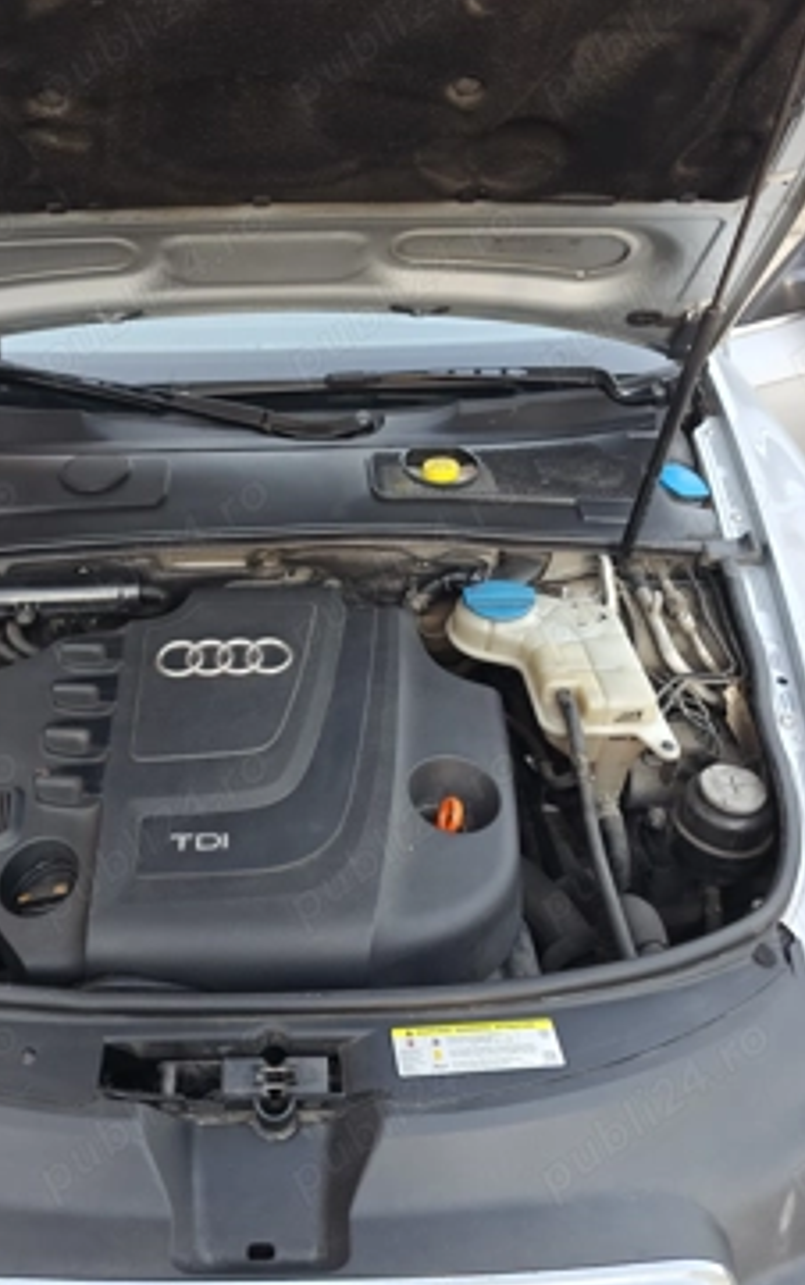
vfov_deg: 68.4
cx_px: 278
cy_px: 623
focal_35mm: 27
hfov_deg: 45.5
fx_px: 947
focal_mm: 6.06
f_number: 1.6
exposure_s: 1/100
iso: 320
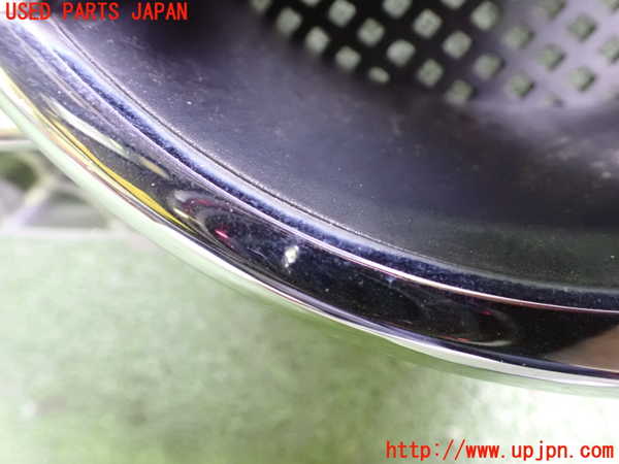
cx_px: 310
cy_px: 232
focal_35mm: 30
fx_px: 536
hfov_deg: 60.0
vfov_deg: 46.8
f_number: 2.3
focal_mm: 5.4
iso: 1600
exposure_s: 1/15
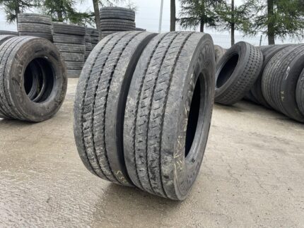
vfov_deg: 53.1
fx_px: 228
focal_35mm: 26
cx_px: 152
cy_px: 114
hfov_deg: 67.3
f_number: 1.6
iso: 32
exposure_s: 1/341
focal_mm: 4.2
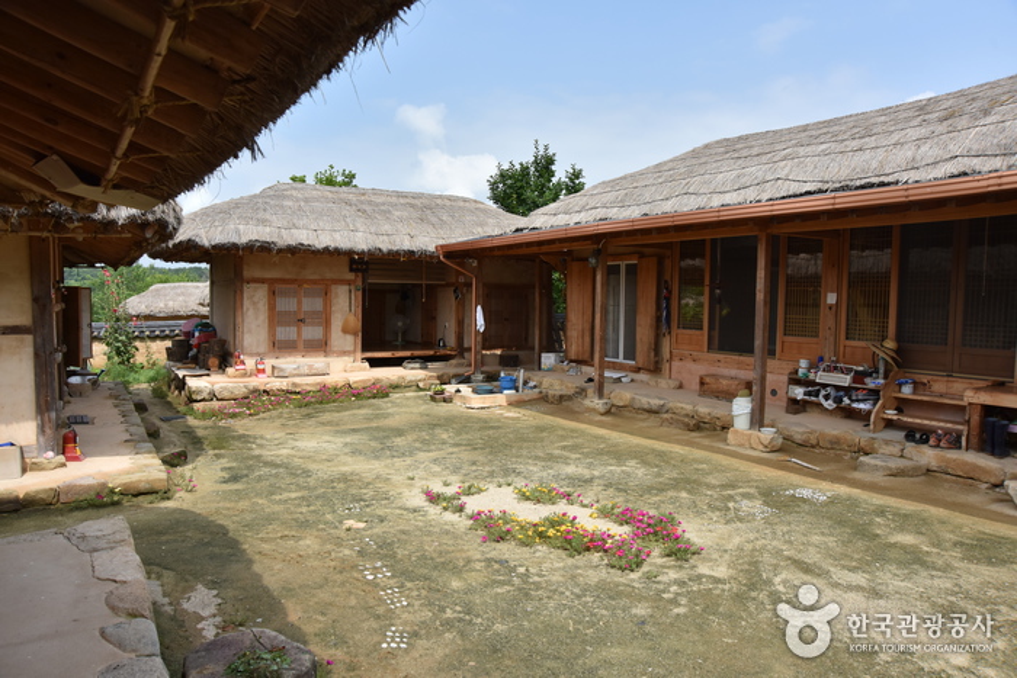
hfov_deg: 73.7
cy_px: 339
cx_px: 508
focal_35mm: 24
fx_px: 678
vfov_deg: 53.2
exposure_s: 1/1250
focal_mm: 24
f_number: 8
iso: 400
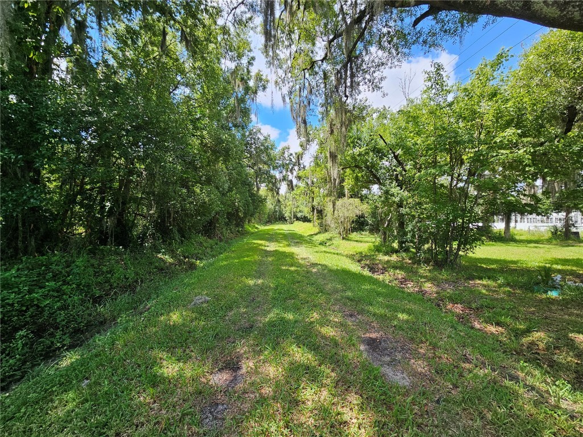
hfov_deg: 106.2
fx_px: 219
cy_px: 218
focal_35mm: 13
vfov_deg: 89.9
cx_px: 292
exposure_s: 1/579
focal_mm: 2.2
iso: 50
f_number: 2.2
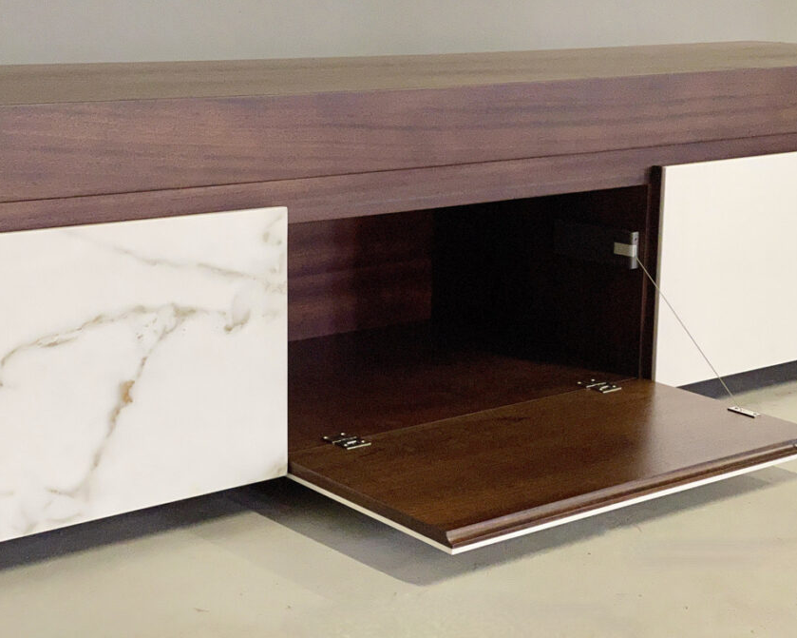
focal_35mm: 67
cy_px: 320
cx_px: 410
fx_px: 1580
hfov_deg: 28.3
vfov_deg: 22.8
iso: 640
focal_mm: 7.5
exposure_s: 1/50
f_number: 2.2
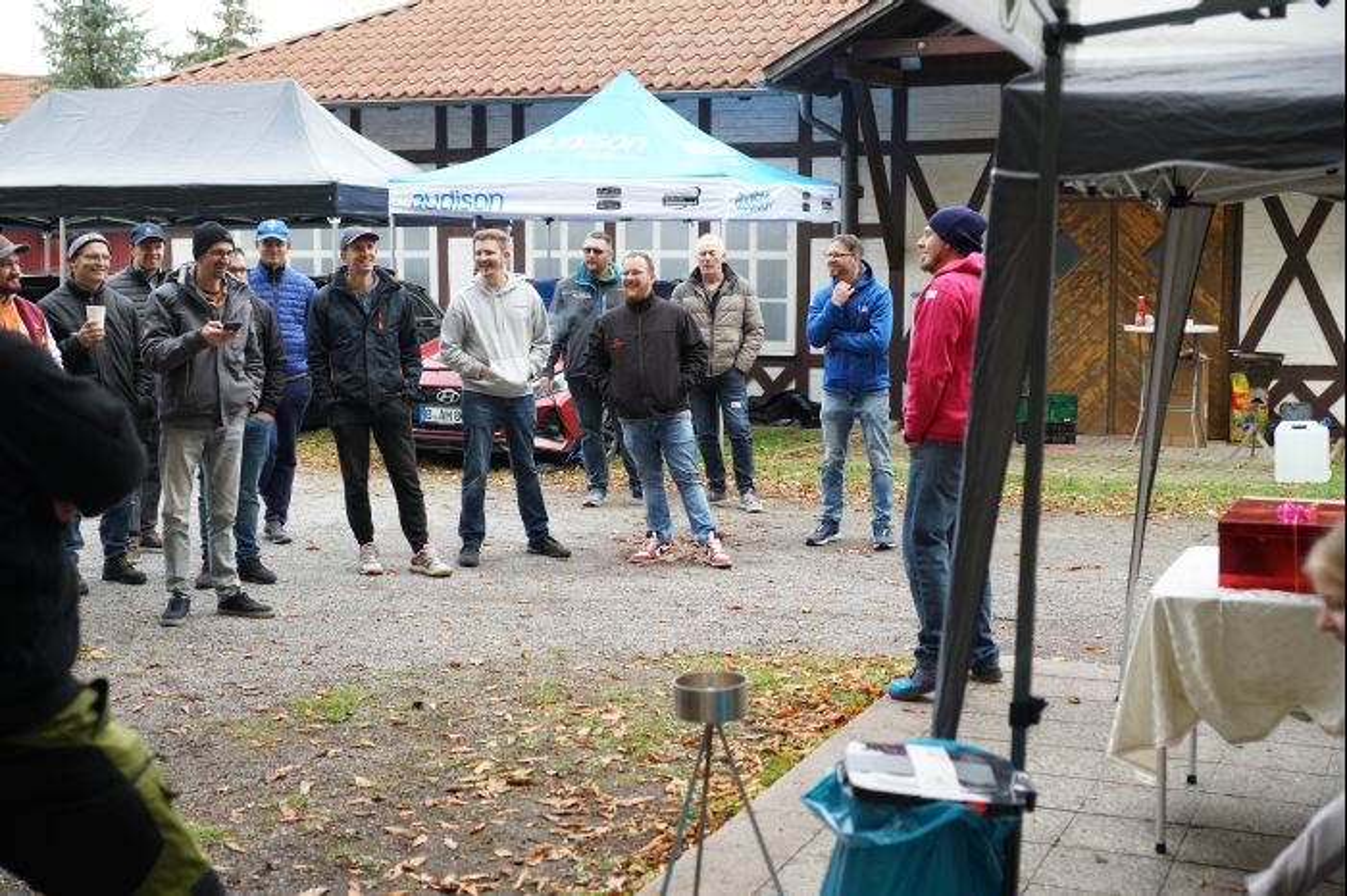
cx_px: 674
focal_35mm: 50
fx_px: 1870
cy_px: 448
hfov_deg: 39.6
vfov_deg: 27.0
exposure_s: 1/200
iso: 400
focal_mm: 50
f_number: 3.5
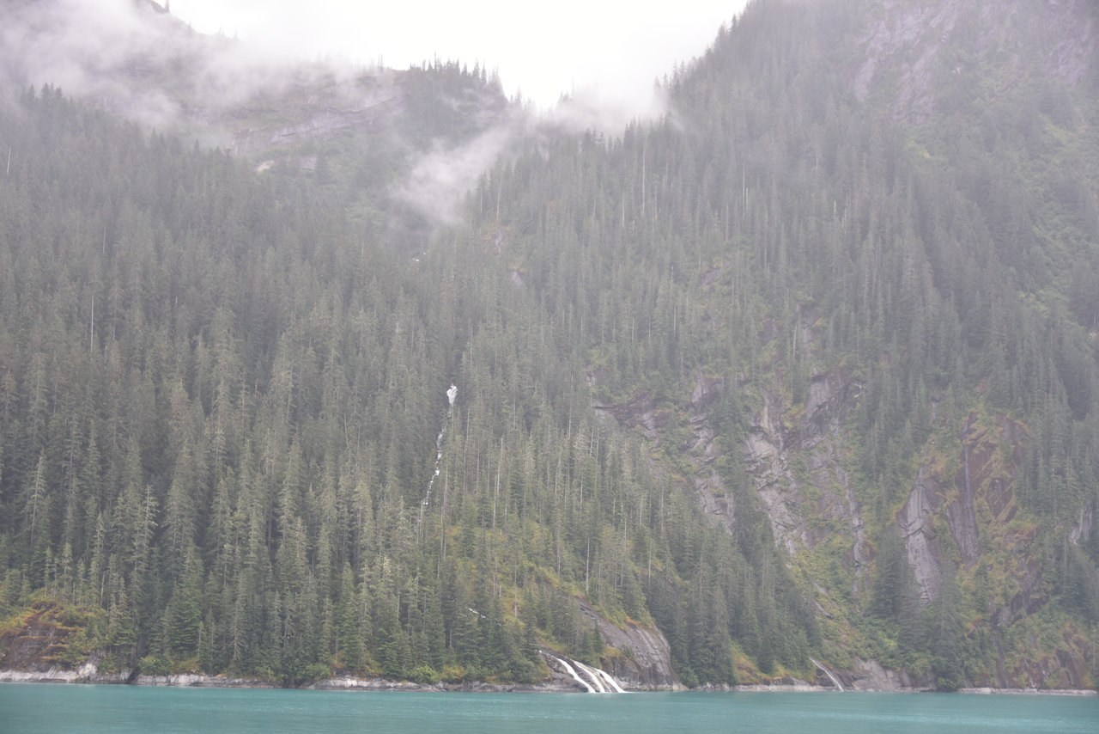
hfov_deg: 32.4
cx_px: 550
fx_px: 1893
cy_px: 367
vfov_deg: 21.9
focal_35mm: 62
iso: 320
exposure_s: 1/125
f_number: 4.8
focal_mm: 62
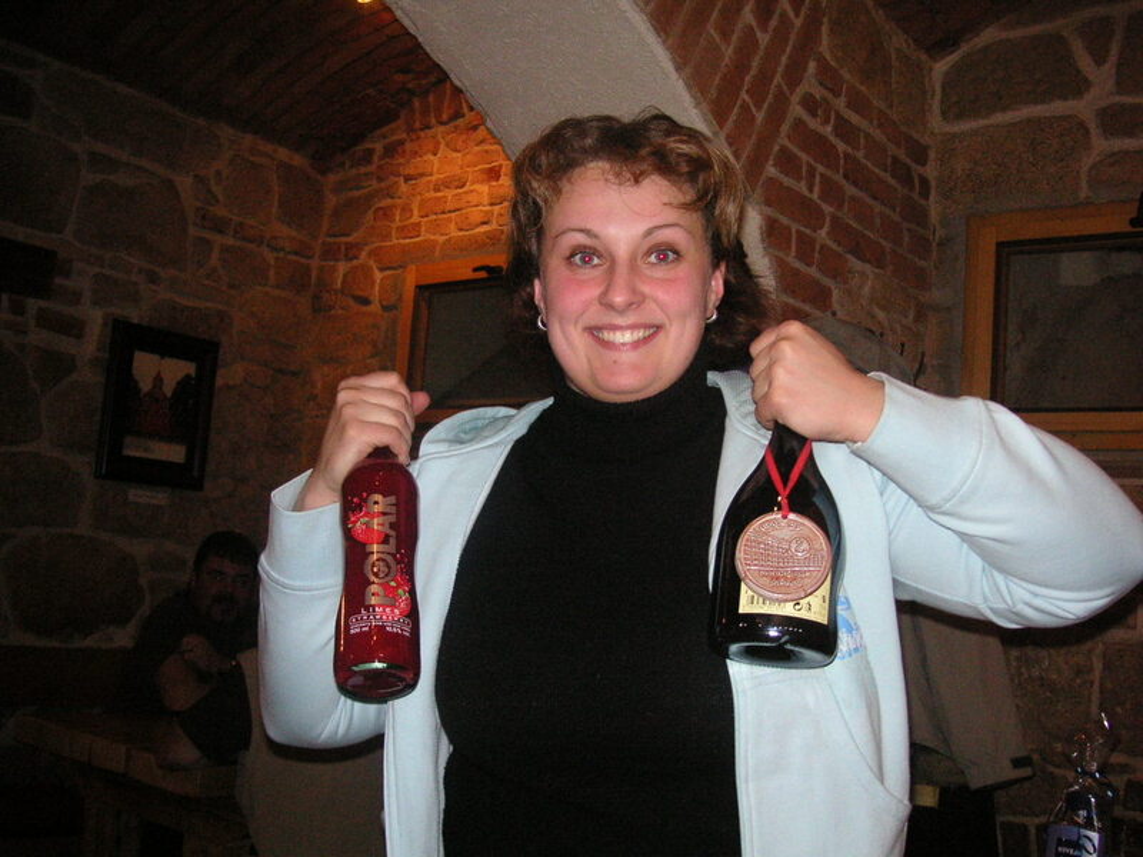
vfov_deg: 38.7
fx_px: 1222
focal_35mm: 37
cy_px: 428
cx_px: 572
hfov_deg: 50.1
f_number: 2.8
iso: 160
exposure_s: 1/45
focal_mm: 6.1
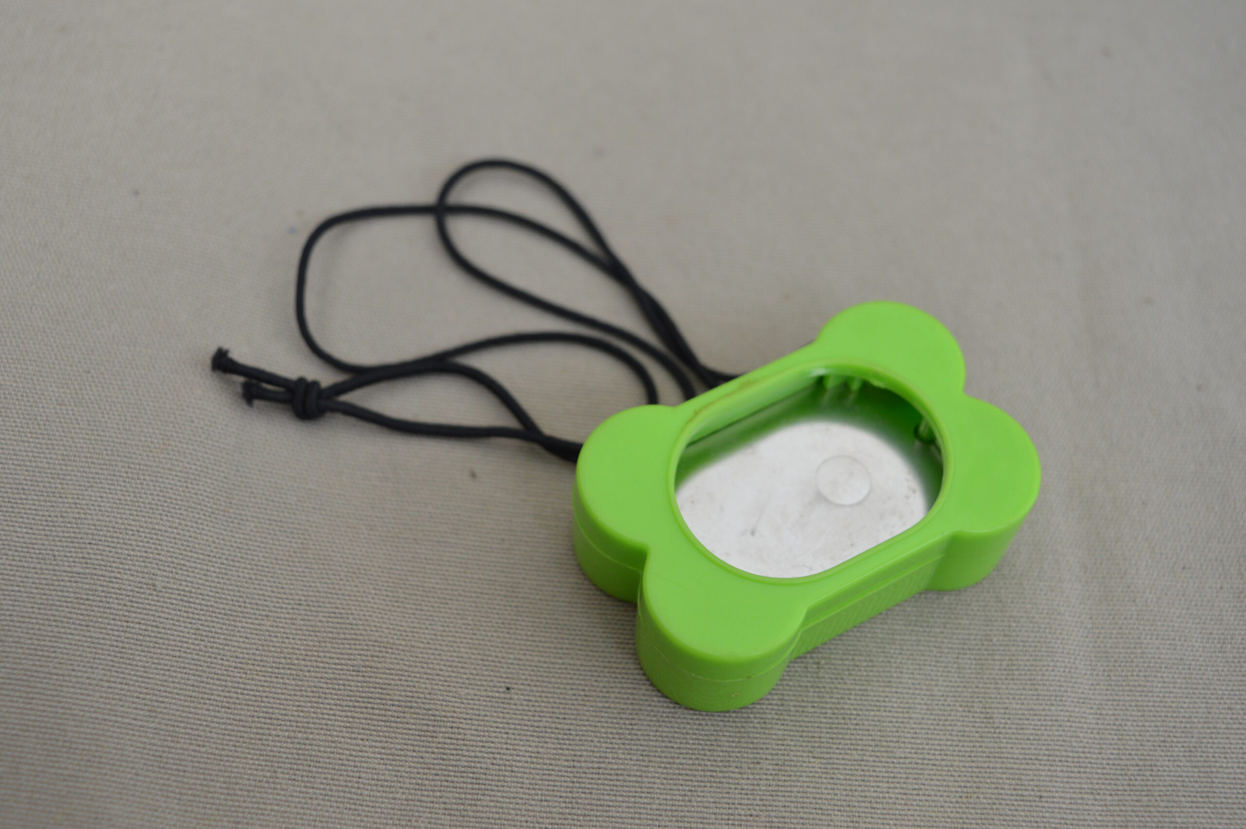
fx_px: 1764
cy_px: 414
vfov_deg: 26.4
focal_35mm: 51
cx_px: 623
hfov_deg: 38.9
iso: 360
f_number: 5.6
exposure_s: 1/125
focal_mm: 34
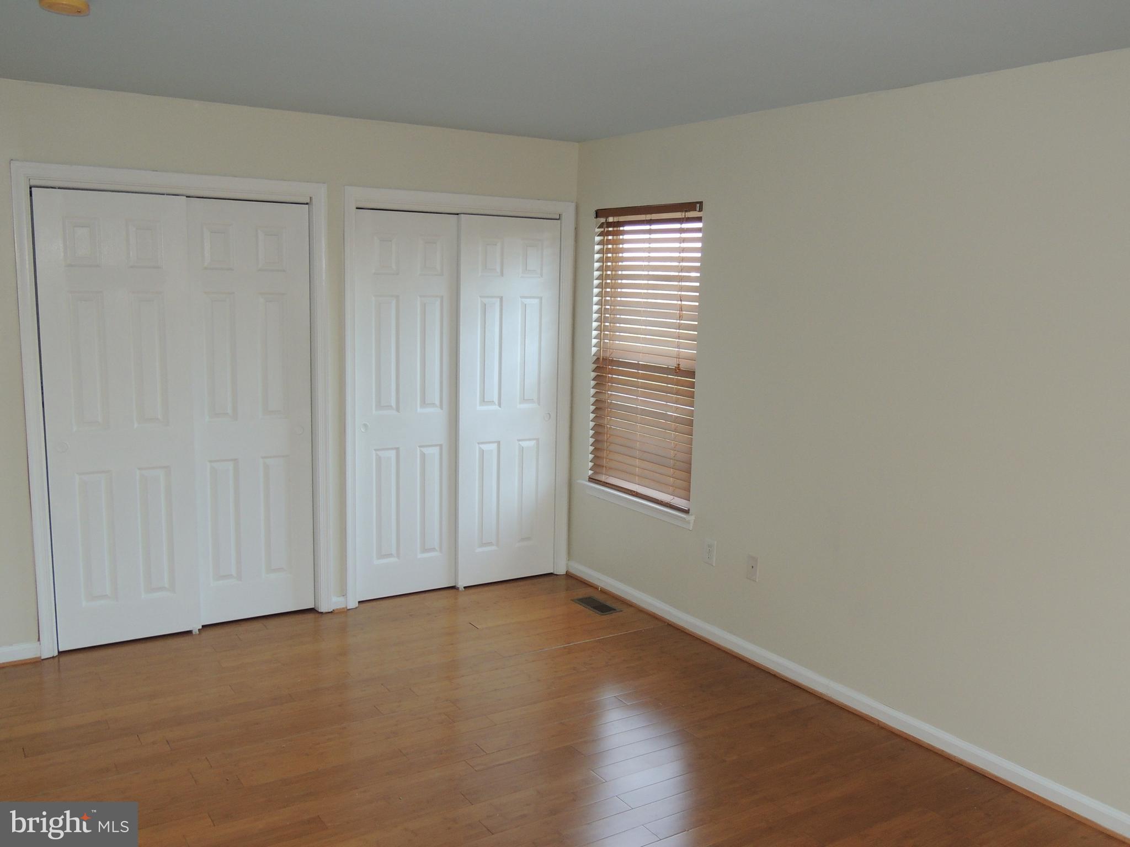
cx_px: 565
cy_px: 424
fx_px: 979
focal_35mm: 30
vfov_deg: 46.8
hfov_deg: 60.0
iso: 220
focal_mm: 5.3
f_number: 3.1
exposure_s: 1/40
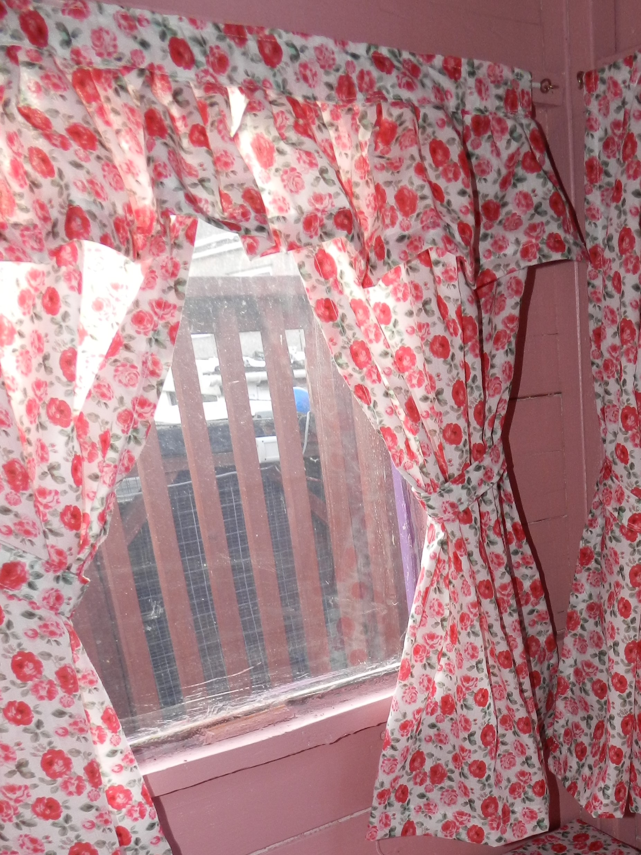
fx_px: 568
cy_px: 428
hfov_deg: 58.9
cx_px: 320
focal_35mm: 23
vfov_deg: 73.9
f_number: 3.4
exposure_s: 1/30
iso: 200
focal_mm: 4
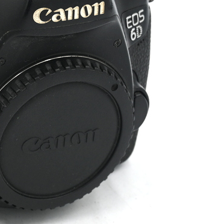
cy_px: 92
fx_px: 1054
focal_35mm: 144
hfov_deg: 11.9
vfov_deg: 12.1
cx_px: -33
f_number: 8
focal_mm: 42
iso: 200
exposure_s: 1/125
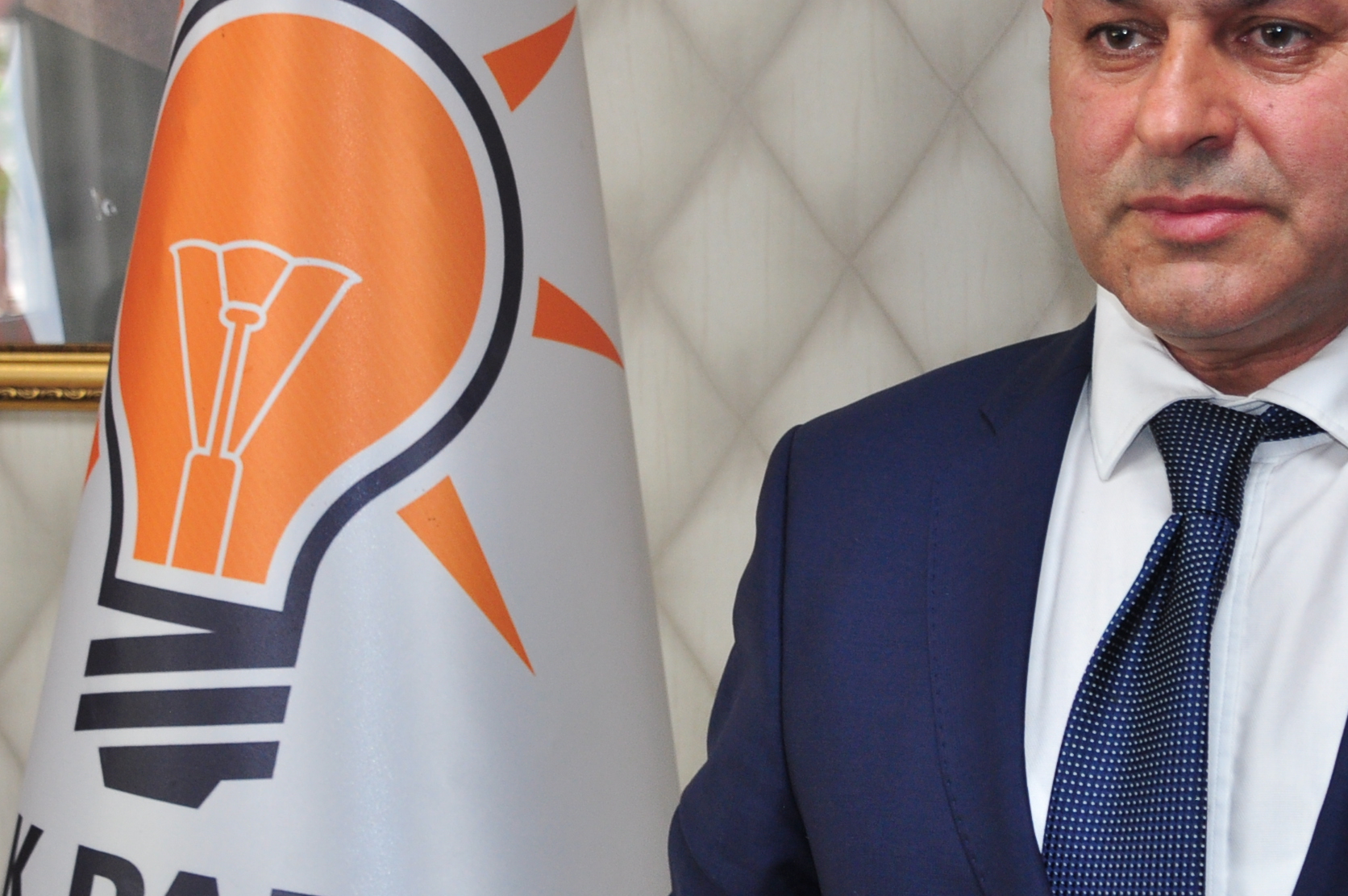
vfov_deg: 18.1
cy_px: 342
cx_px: 935
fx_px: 2805
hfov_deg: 26.8
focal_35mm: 75
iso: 400
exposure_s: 1/60
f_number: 3.8
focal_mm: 26
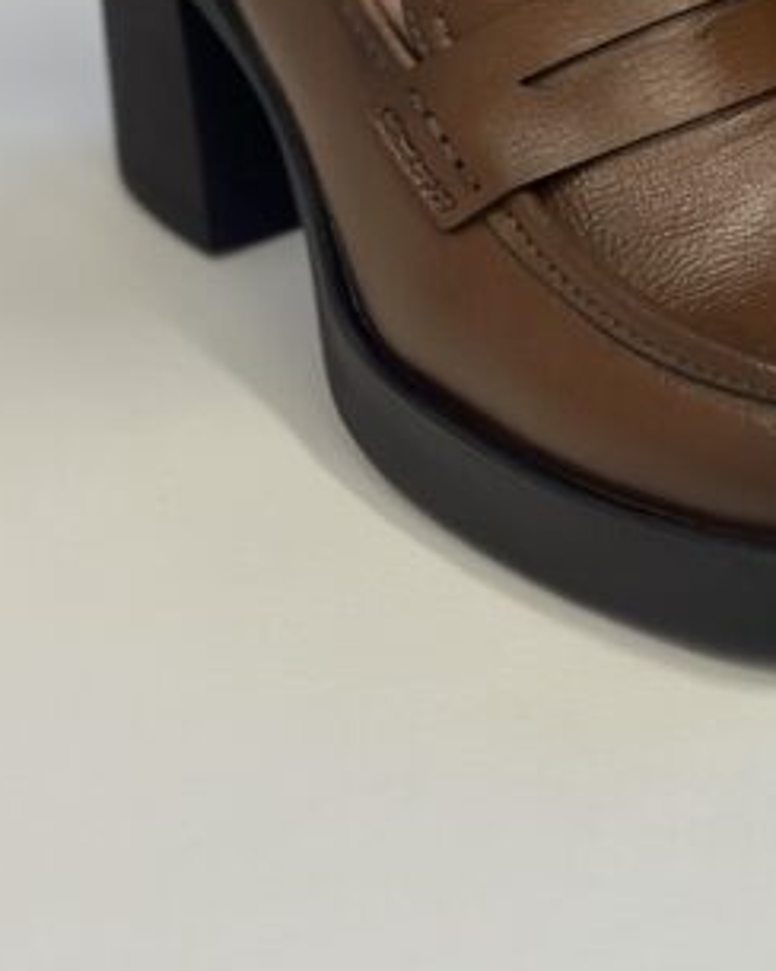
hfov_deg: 12.3
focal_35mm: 123
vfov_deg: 15.2
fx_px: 3531
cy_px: -146
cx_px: 881
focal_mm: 6.86
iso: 125
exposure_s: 1/100
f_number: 1.78
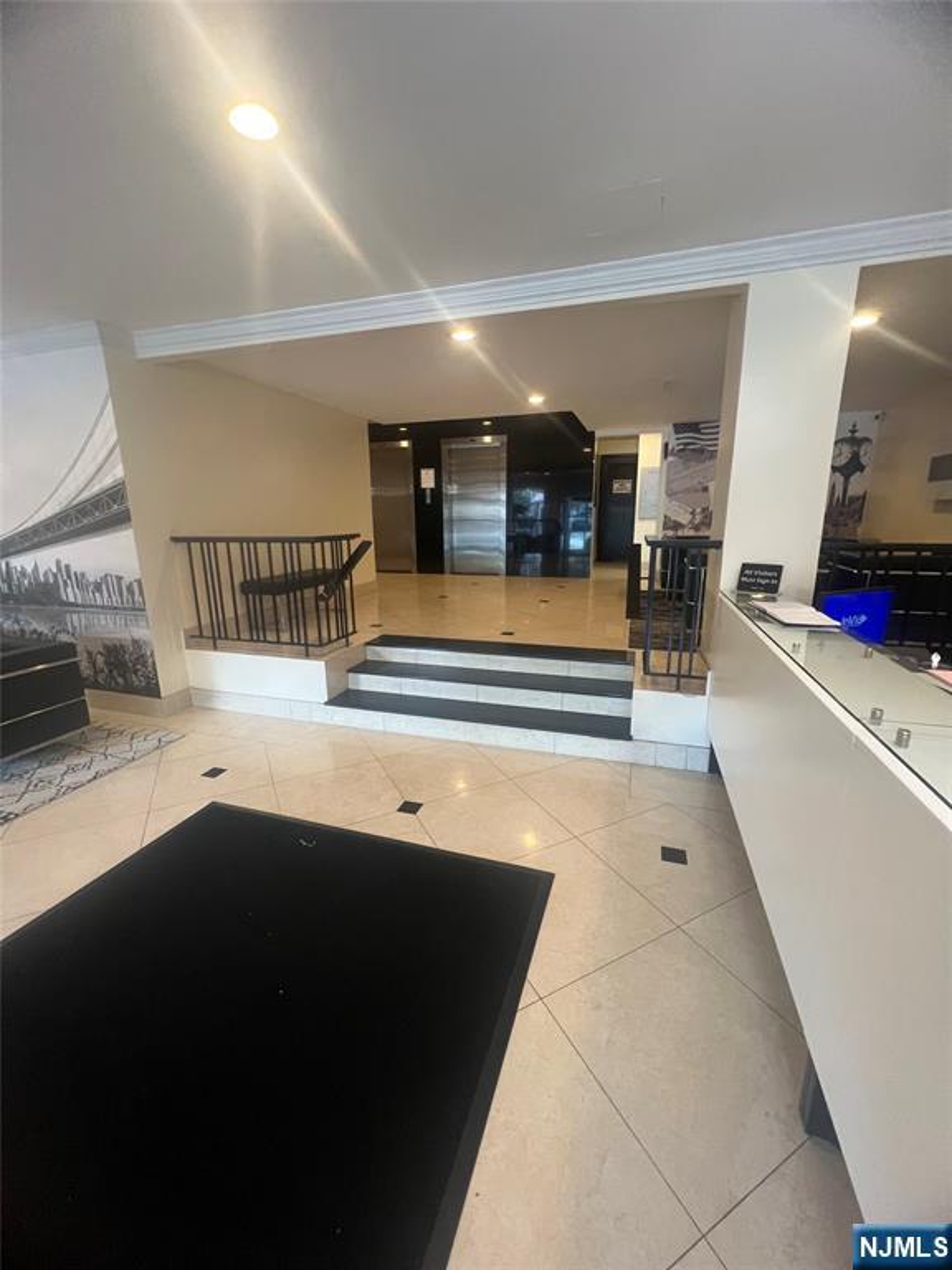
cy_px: 635
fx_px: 477
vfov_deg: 106.2
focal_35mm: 13
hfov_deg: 89.9
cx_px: 476
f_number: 1.8
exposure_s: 1/60
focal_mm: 1.57
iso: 250
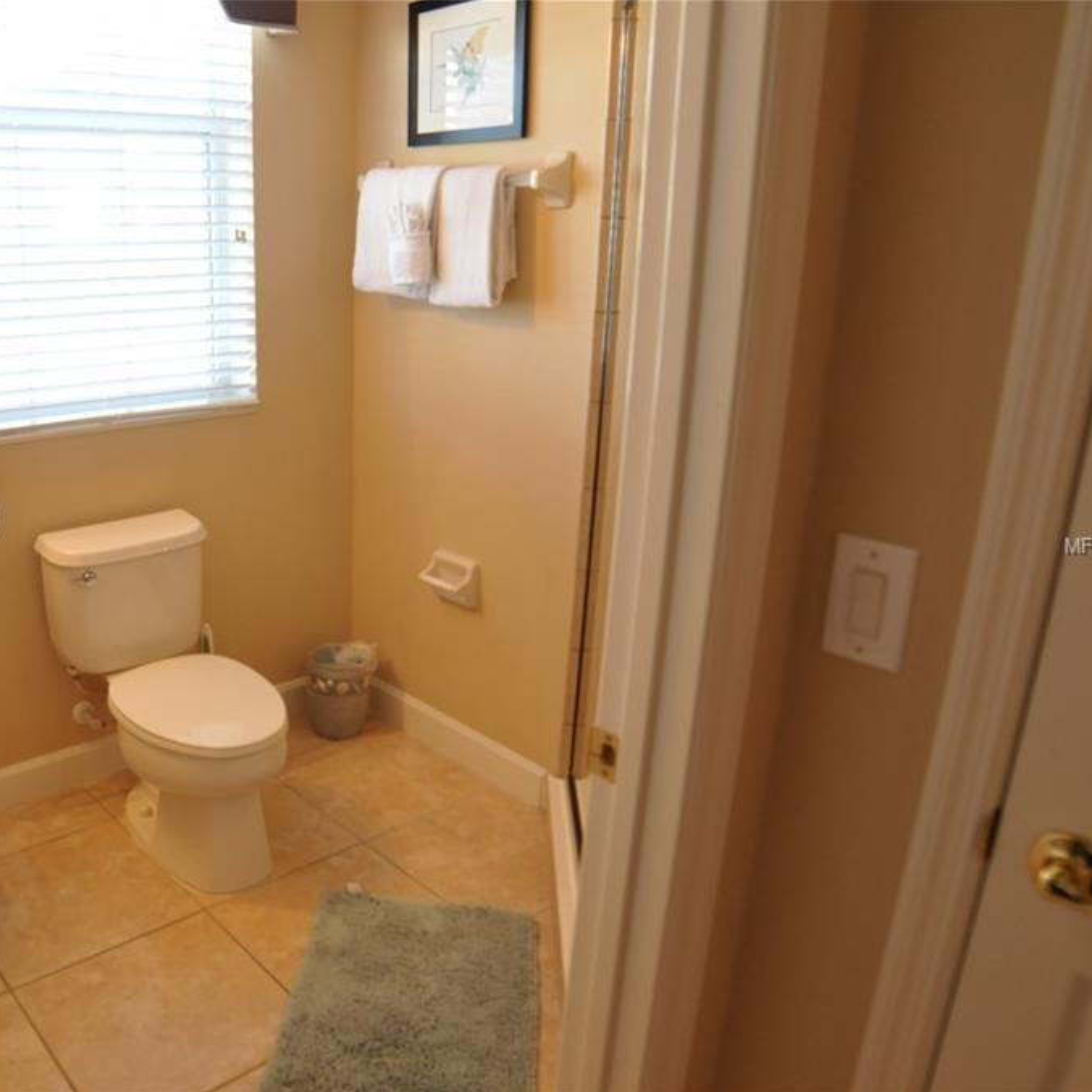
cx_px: 330
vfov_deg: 59.1
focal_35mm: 27
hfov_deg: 57.2
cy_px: 547
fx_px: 964
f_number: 4
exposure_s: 1/60
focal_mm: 14
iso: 800
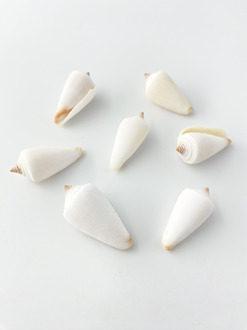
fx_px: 247
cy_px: 165
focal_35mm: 26
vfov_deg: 67.3
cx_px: 124
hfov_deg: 53.1
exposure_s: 1/451
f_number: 1.8
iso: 32
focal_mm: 4.25
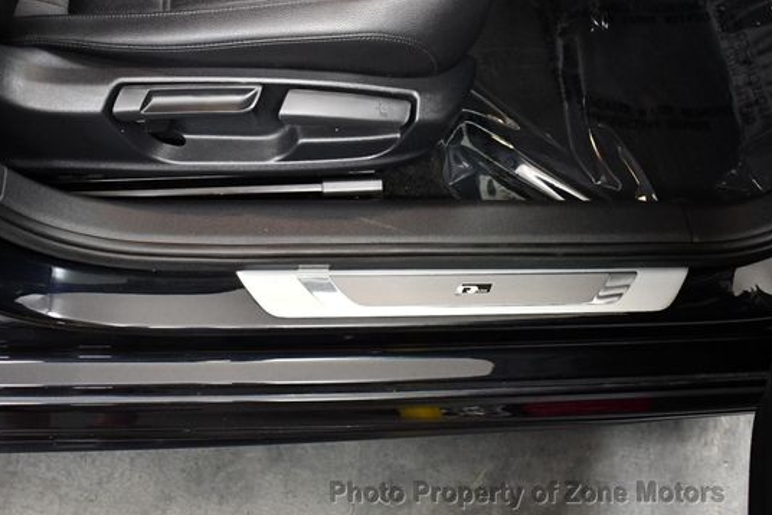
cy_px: 213
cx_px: 313
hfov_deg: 45.2
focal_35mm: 43
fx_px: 923
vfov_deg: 31.2
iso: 3200
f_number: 3.5
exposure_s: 1/80
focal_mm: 18
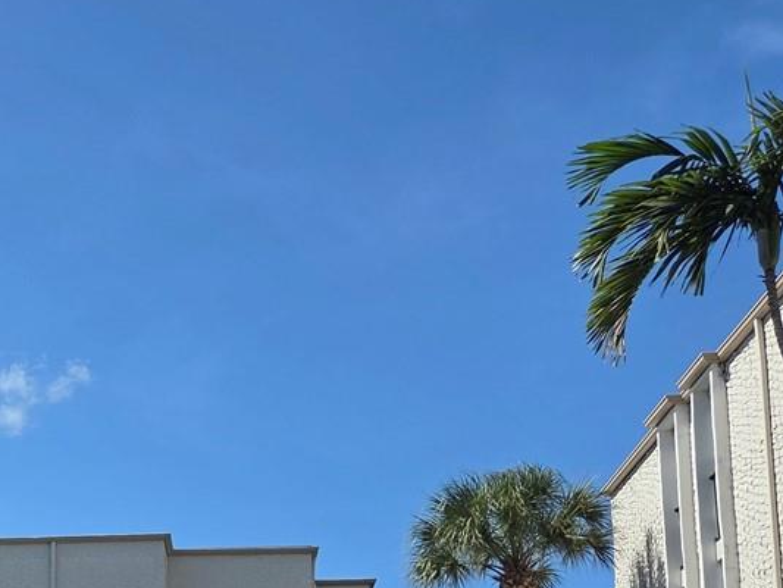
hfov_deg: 25.0
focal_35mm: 69
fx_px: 1561
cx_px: -190
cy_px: 651
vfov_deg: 20.3
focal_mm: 5.4
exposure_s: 1/6217
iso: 80
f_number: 1.8
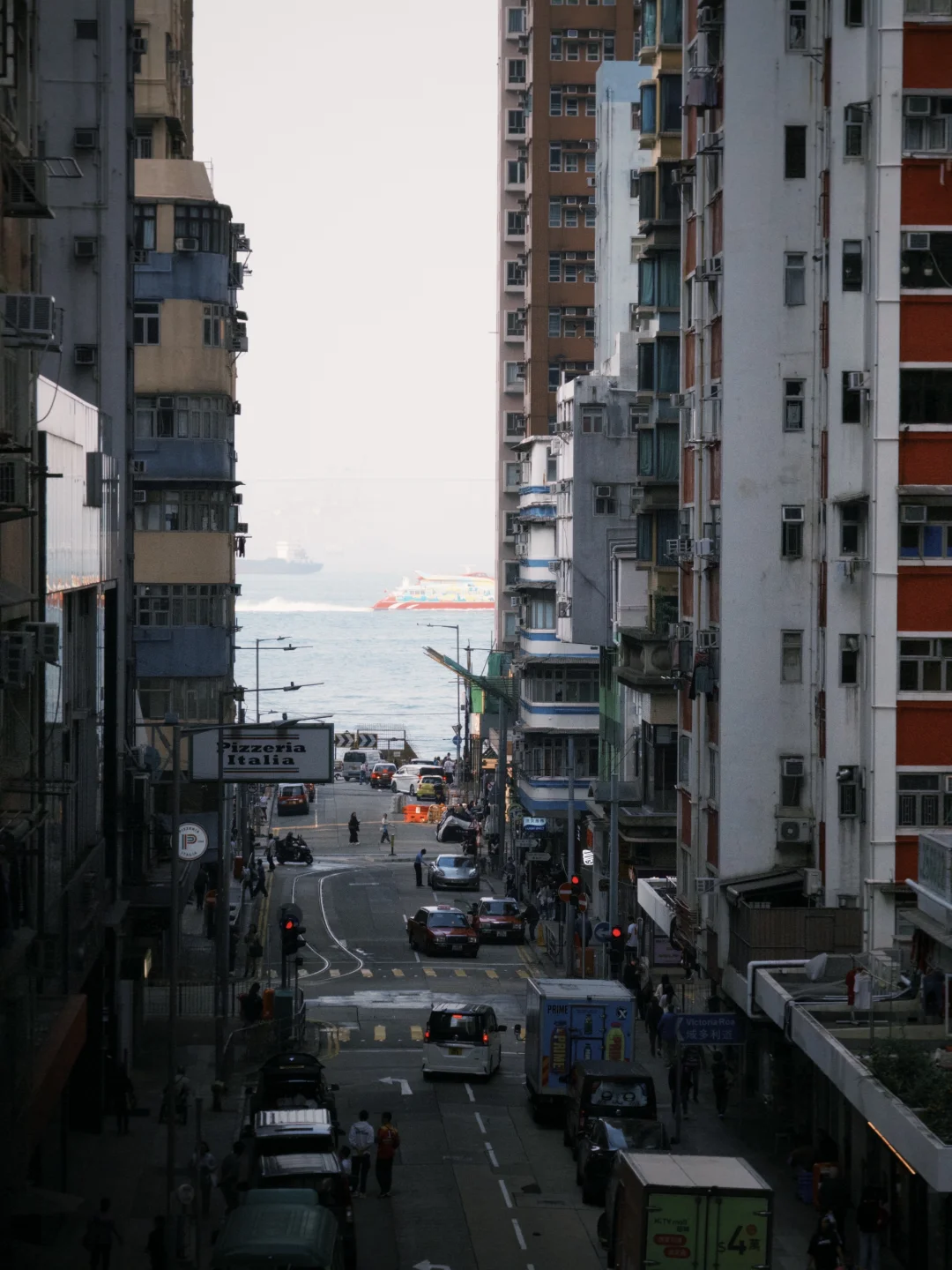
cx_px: 476
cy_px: 635
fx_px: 4400
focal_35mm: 120
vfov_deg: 16.4
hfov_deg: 12.3
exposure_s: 1/784
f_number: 2.8
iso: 50
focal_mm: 15.66
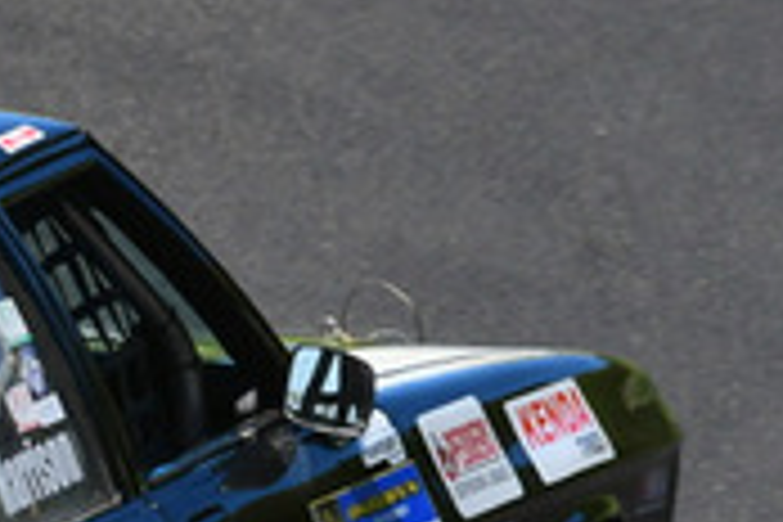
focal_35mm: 2280
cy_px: 328
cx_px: -346
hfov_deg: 0.9
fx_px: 49586
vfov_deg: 0.6
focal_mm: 330
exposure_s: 1/640
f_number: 11
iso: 500
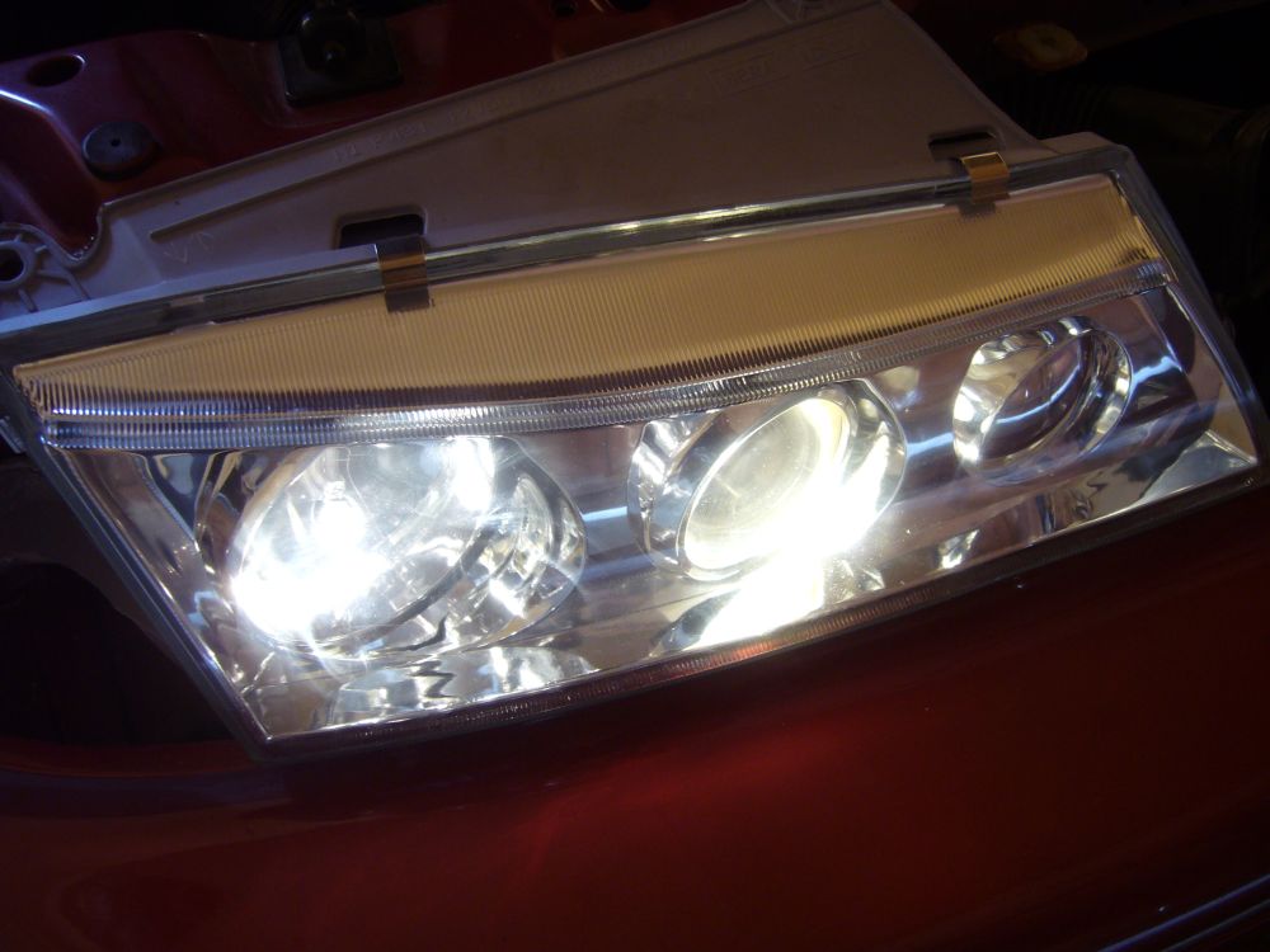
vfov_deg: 40.7
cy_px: 476
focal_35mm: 35
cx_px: 635
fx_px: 1284
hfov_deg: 52.6
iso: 100
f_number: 2.8
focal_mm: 5.8
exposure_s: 1/40
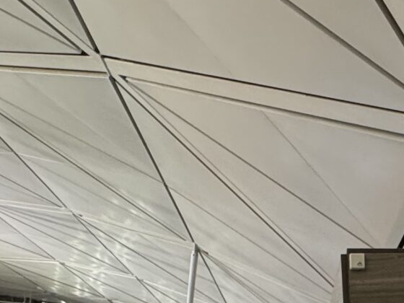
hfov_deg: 28.4
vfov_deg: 18.8
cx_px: 404
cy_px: 510
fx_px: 747
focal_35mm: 64
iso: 320
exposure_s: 1/62
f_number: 2.2
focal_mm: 2.22
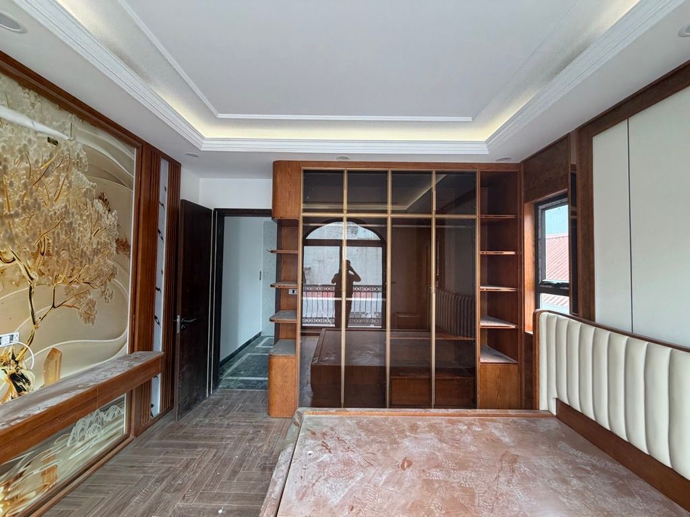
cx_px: 345
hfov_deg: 102.1
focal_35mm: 14
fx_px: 279
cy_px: 258
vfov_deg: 85.7
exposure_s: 1/100
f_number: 2.2
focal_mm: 2.22
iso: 100
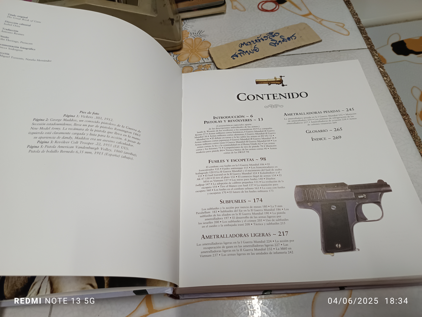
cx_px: 211
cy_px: 158
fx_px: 293
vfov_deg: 56.8
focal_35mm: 24
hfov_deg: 71.6
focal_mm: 5.31
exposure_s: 1/50
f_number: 1.7
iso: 927
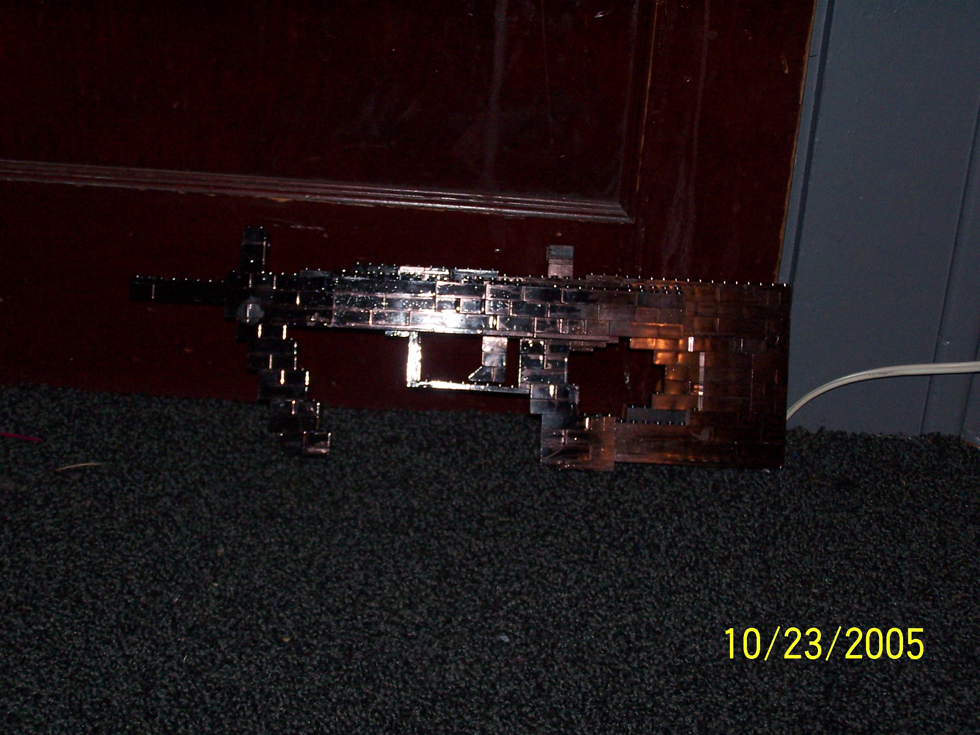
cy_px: 368
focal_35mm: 59
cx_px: 490
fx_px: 1670
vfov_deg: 24.8
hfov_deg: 32.7
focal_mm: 9.8
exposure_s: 1/60
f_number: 3.2
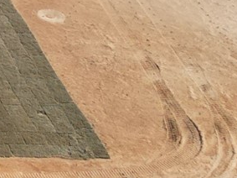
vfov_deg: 8.9
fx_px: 1116
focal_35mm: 163
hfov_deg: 10.0
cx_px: -397
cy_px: -57
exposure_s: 1/2500
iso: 120
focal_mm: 6.72
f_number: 1.7
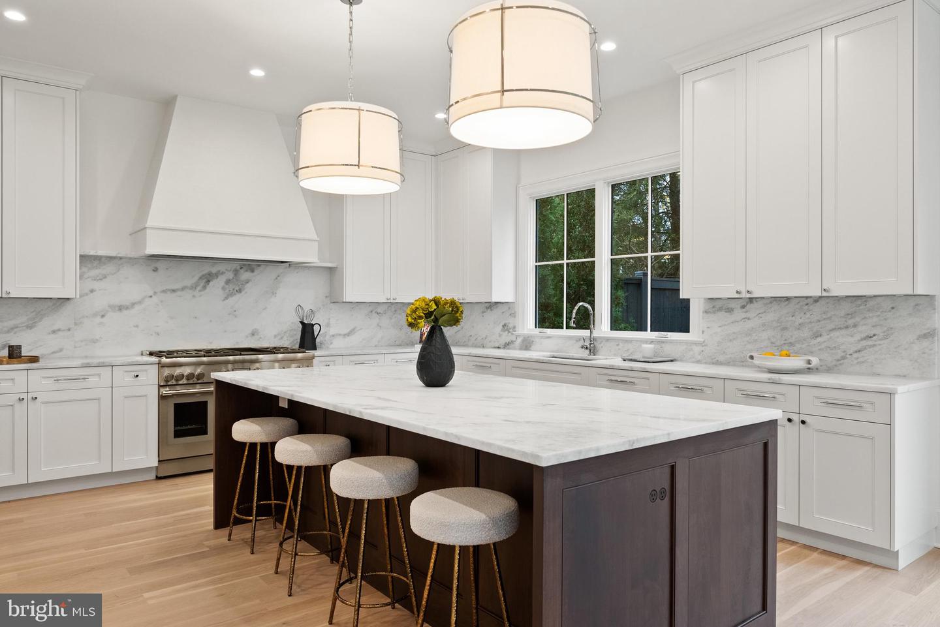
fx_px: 614
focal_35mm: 24
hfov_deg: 74.9
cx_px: 470
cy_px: 314
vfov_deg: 54.1
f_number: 6.3
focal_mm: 23.5
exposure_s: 1/25
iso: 800
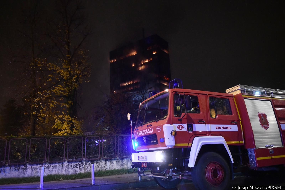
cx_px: 142
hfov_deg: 63.7
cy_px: 95
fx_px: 230
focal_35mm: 29
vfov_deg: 45.0
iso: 6400
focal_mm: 29
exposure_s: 1/160
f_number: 2.8
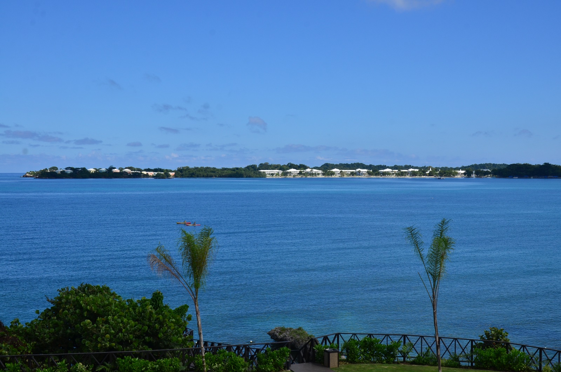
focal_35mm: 51
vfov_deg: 26.4
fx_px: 793
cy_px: 186
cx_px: 280
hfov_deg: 39.0
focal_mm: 34
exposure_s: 1/400
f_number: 10
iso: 200
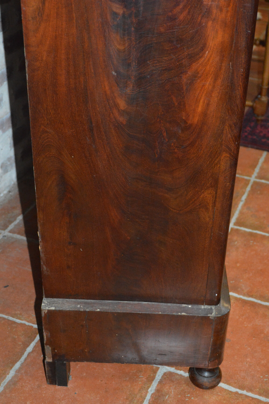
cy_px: 202
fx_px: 589
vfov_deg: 37.9
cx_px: 134
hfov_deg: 25.7
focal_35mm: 52
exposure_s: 1/60
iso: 3200
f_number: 5
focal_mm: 35
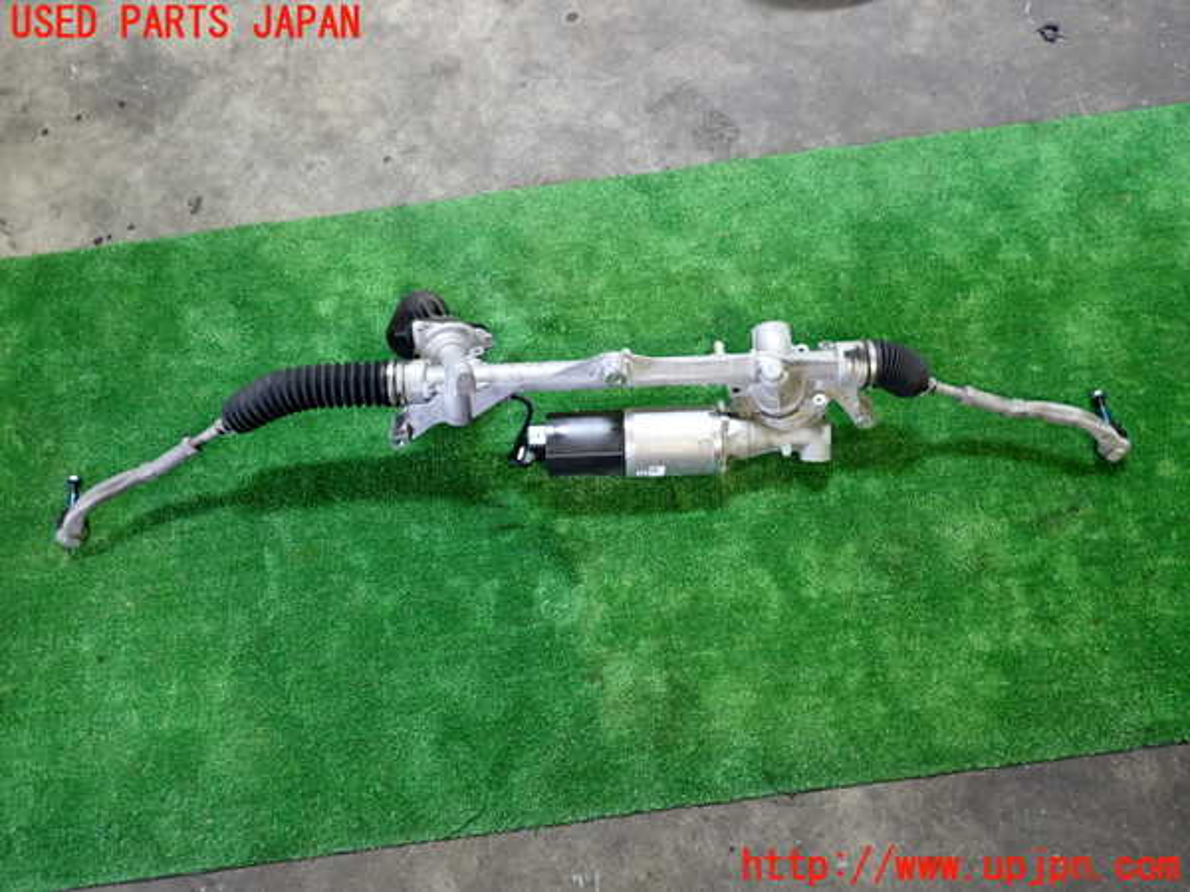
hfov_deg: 60.0
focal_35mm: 30
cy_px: 446
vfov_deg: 46.8
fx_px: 1031
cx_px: 595
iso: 320
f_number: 2.3
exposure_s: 1/30
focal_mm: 5.4
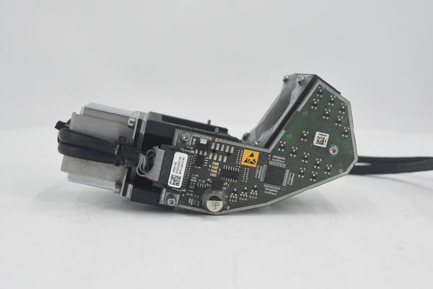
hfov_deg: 35.1
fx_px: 686
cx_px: 216
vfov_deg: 23.8
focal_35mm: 57
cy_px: 144
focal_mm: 38
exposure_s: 1/800
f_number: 6.3
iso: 3200
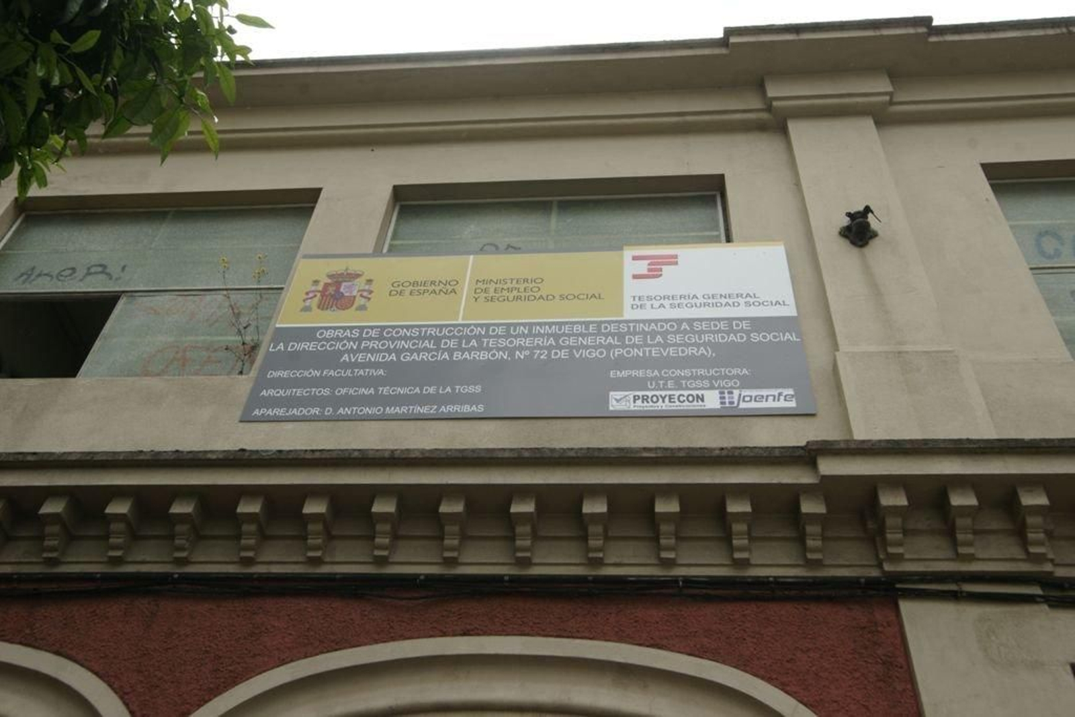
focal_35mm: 35
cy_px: 358
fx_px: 1045
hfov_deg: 54.4
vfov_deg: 37.9
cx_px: 538
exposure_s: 1/400
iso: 400
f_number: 10
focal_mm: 35
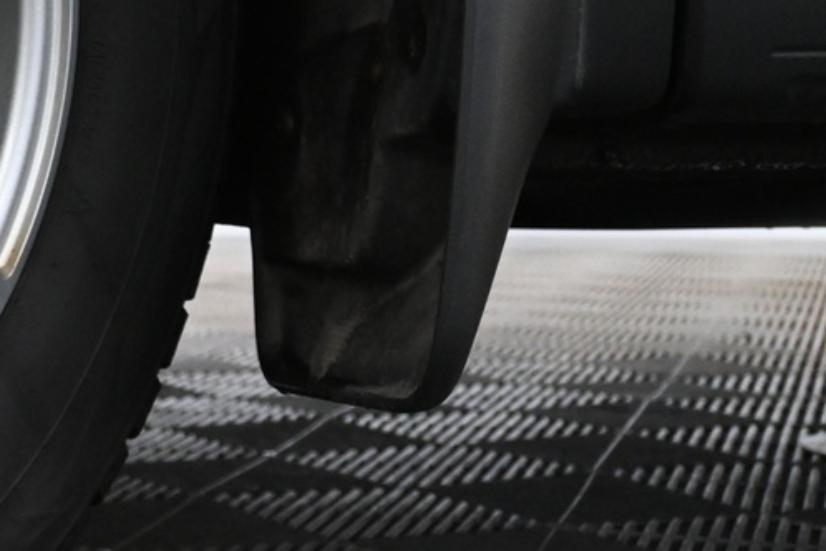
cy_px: -3
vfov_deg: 12.9
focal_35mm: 105
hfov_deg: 17.3
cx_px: -471
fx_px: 2405
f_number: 4
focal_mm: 21.5
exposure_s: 1/30
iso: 2200
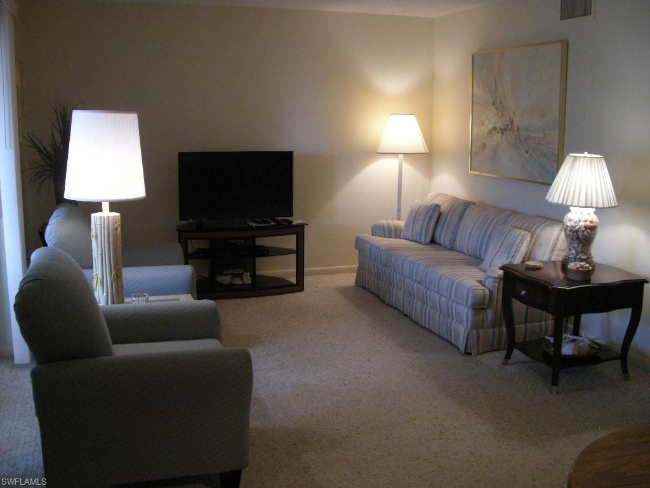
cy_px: 244
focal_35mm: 37
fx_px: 695
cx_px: 325
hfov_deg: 50.1
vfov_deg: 38.7
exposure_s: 1/53
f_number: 2.8
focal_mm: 7.9
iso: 400
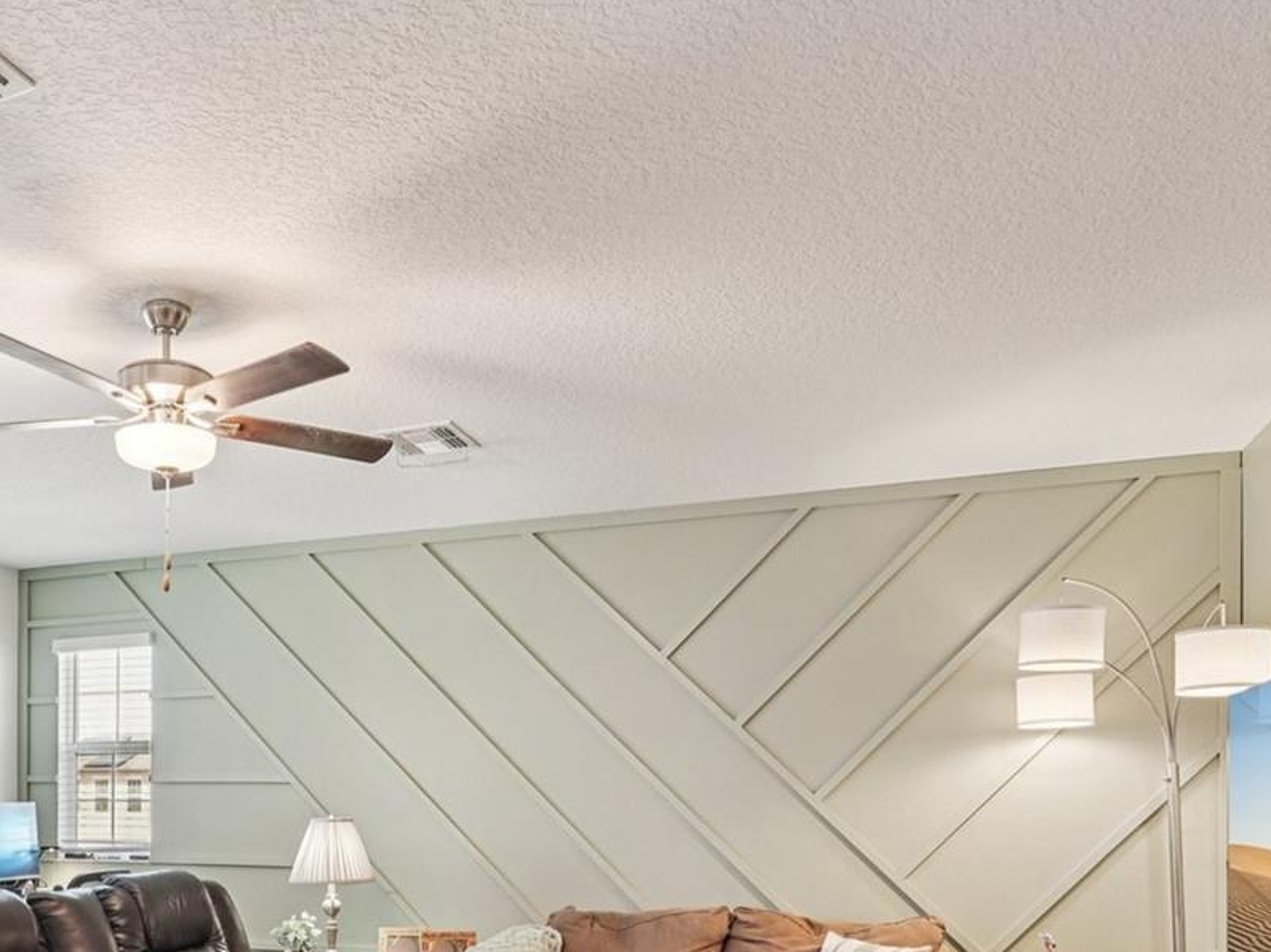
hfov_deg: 56.9
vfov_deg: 42.4
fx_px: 1138
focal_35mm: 31
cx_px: 407
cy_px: 821
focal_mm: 16
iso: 400
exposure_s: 1/8
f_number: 8
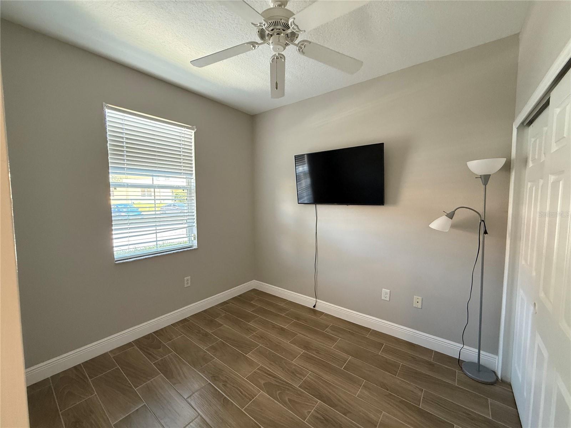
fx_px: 231
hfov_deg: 102.1
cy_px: 214
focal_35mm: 14
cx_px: 286
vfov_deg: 85.7
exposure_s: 1/76
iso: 400
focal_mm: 2.22
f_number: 2.2
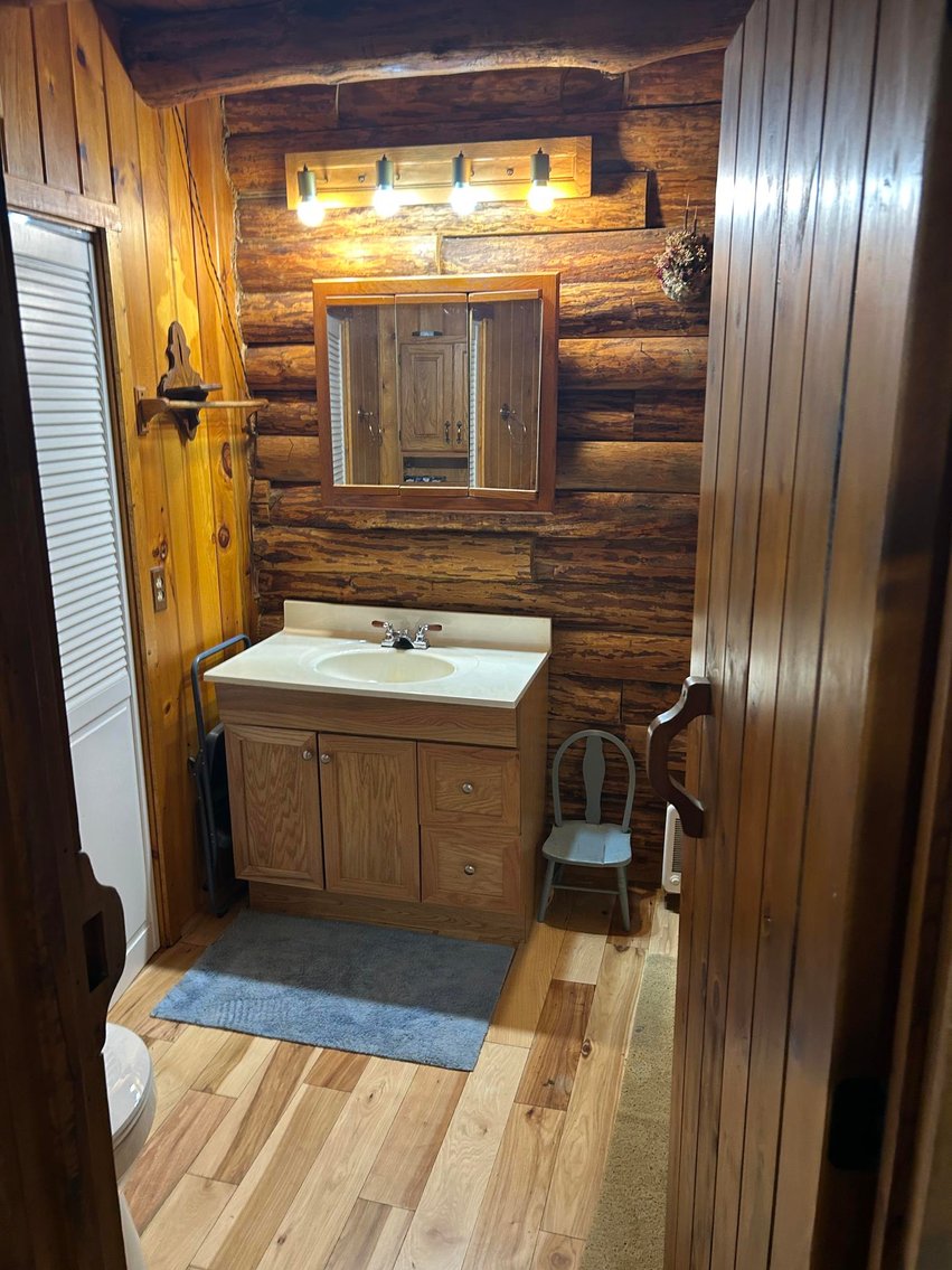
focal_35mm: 26
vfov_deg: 67.3
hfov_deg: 53.1
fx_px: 954
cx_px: 476
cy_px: 635
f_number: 1.5
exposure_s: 1/60
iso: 160
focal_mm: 5.7
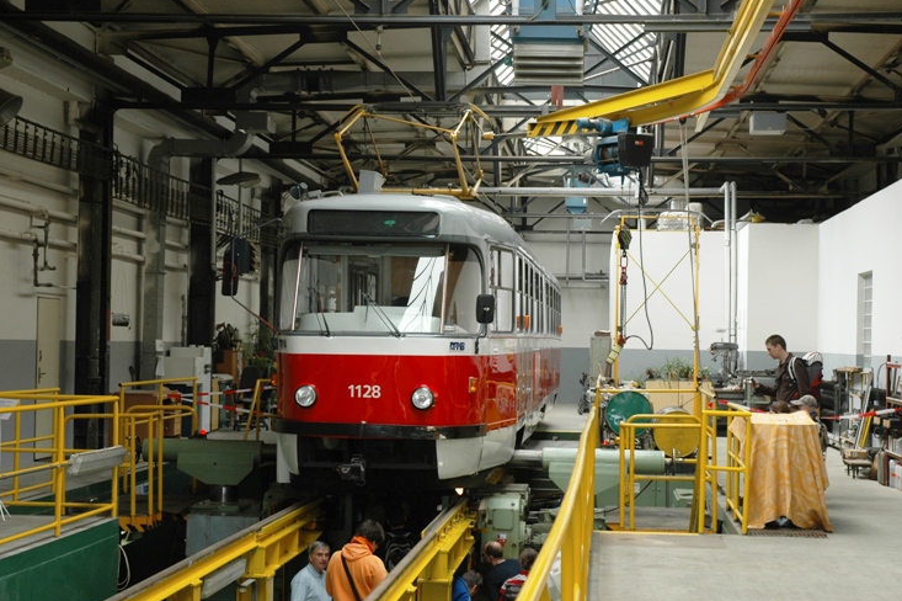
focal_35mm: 72
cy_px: 312
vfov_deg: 18.9
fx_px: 1803
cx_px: 454
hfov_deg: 28.1
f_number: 7.1
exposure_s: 1/60
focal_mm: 44
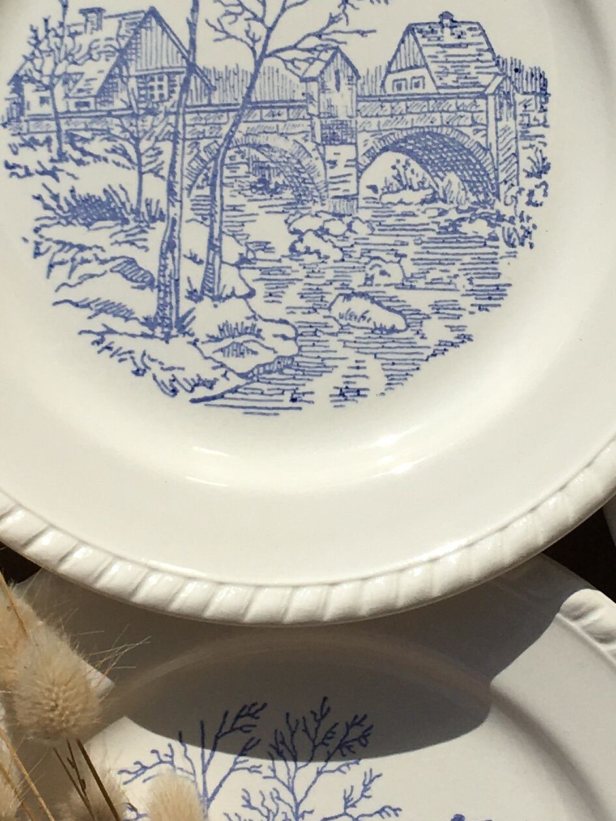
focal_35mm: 93
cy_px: 276
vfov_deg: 21.0
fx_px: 2206
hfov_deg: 15.9
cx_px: 245
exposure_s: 1/4808
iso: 25
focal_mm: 4.15
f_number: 2.2
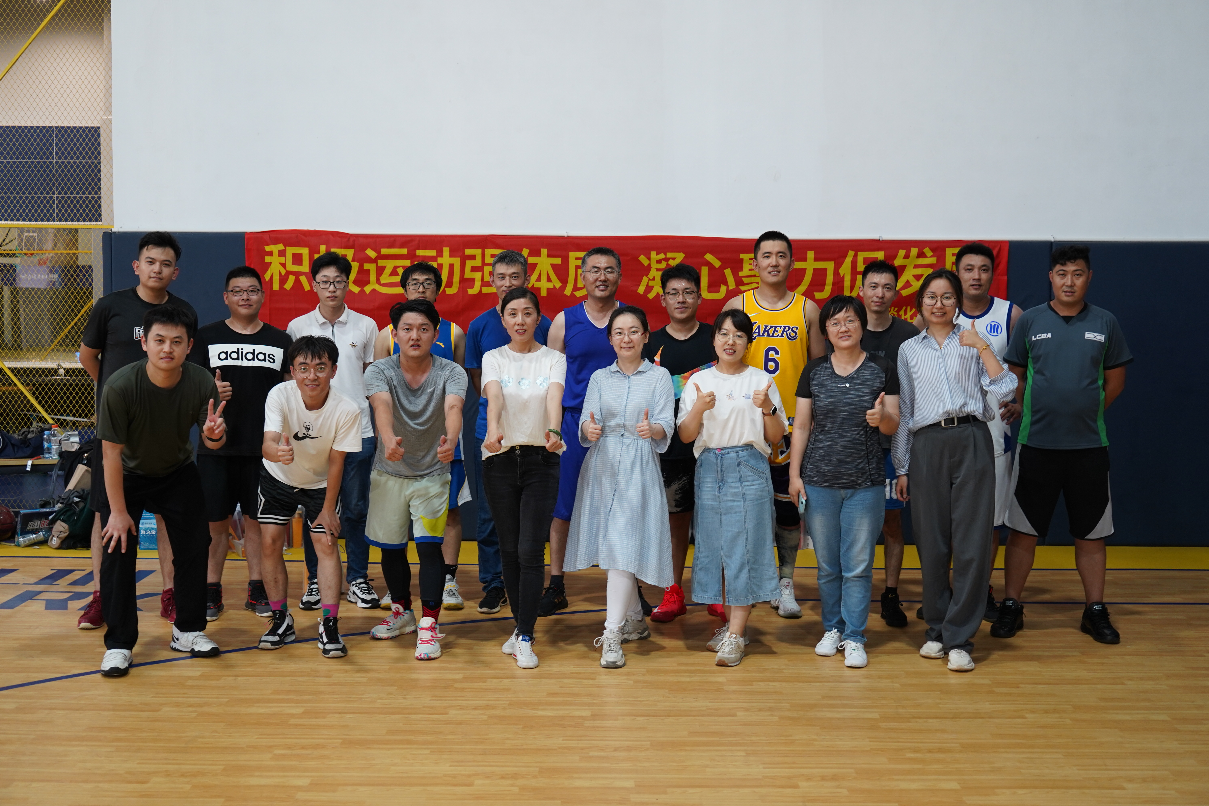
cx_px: 604
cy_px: 403
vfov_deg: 33.4
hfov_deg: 48.5
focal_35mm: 40
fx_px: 1343
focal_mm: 40
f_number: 4
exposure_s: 1/40
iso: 800
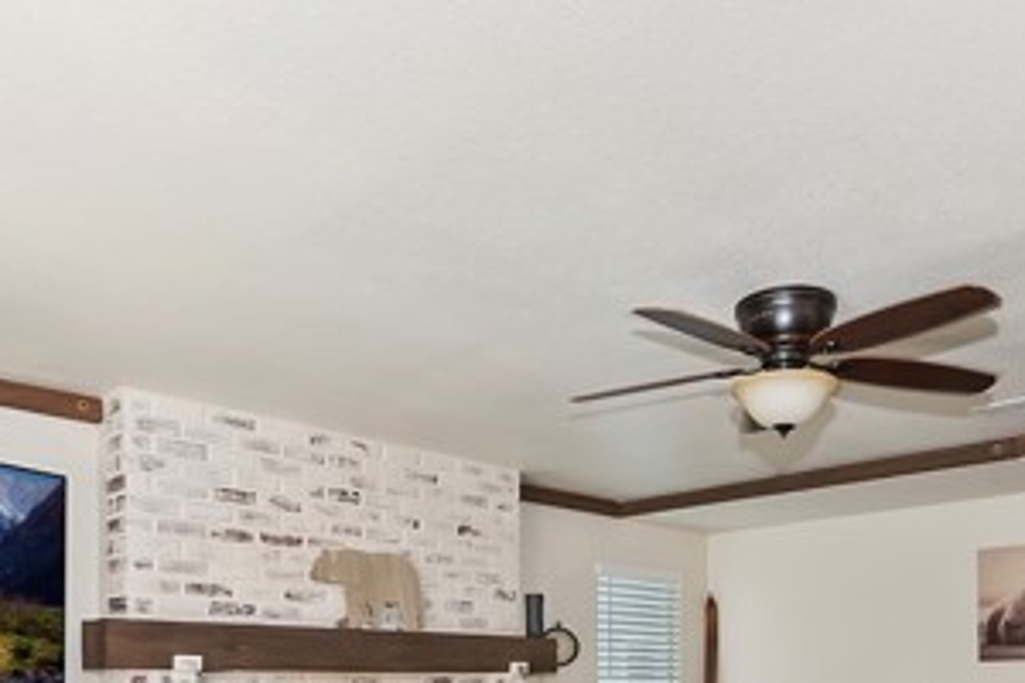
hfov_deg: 58.7
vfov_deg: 37.1
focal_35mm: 32
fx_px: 911
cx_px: 530
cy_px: 671
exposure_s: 1/30
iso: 400
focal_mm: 10
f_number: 8
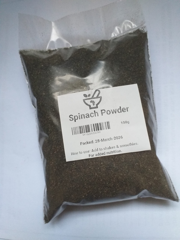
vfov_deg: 67.3
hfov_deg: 53.1
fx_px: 180
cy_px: 120
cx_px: 90
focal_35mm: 26
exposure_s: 1/33
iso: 200
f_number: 1.9
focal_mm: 3.6
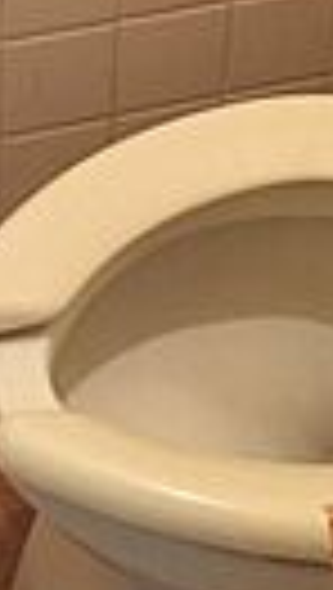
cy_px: -68
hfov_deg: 10.3
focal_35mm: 116
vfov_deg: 17.8
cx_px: -72
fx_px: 1815
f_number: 2.2
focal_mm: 4.15
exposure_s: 1/15
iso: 100
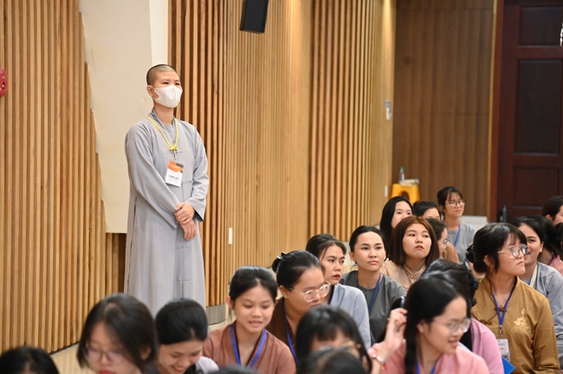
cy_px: 187
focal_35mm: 120
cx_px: 282
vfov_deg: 11.4
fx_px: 1875
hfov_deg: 17.1
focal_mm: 120
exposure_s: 1/160
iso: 8000
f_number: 4
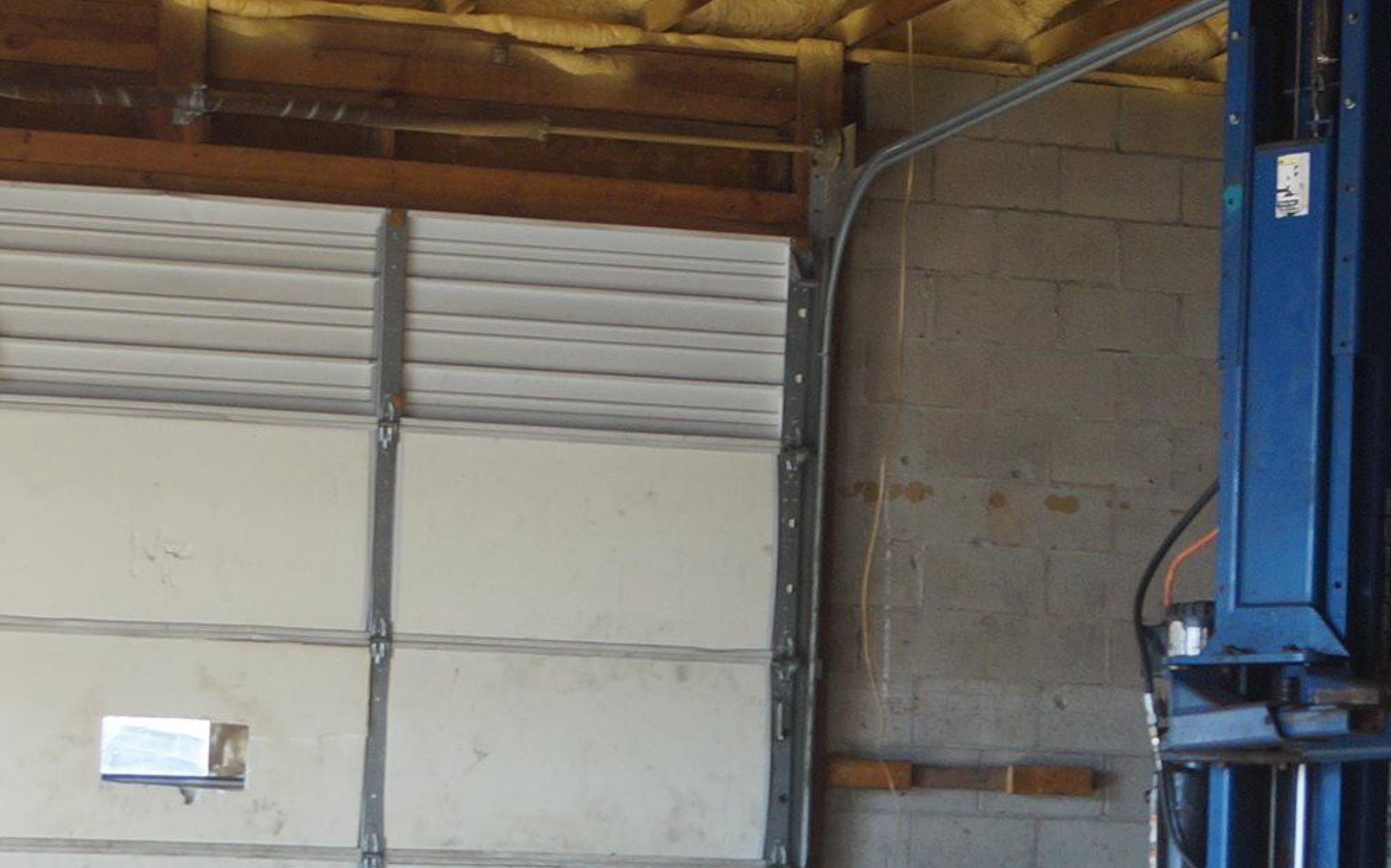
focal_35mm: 94
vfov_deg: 13.7
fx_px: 3563
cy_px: 832
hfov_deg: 21.9
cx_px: 376
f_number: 4
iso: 200
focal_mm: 20
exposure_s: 1/60
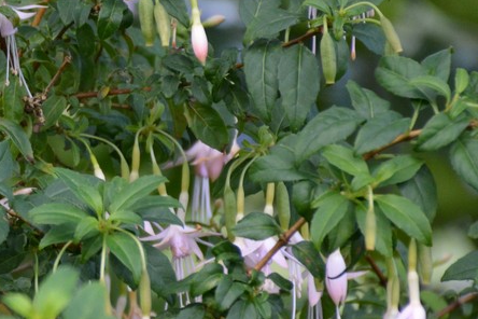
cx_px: -230
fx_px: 9413
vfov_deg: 1.9
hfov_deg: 2.9
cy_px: 199
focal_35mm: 709
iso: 800
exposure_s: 1/160
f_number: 5.6
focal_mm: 140
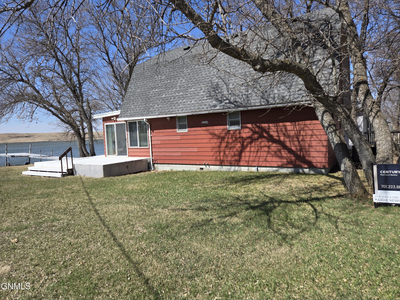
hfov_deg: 73.9
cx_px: 200
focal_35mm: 23
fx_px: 266
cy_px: 150
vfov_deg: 58.9
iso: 25
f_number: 1.8
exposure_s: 1/1920
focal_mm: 5.4
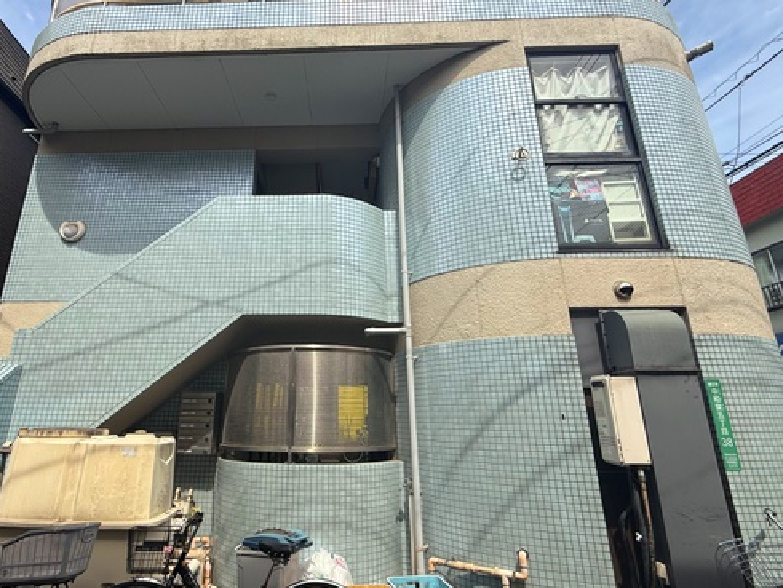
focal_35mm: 20
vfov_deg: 65.9
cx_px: 332
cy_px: 272
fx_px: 453
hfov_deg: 81.2
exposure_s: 1/1572
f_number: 2.2
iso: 50
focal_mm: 2.22
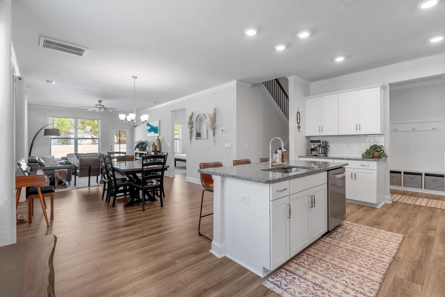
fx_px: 210
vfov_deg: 70.4
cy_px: 144
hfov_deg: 93.3
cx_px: 228
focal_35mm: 17
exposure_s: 1/10
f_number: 8
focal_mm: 16
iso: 200
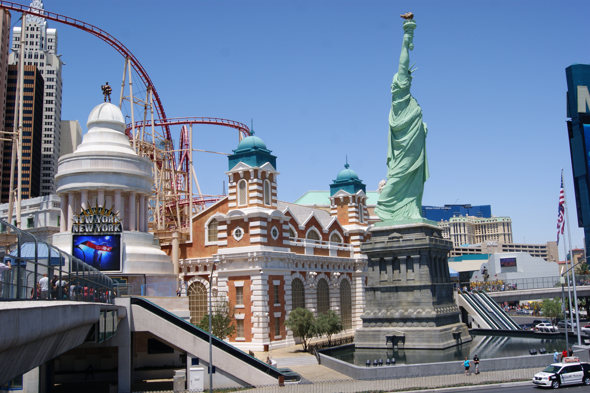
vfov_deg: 36.8
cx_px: 295
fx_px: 590
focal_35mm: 36
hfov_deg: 53.2
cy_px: 196
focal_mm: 24
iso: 100
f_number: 10
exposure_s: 1/250
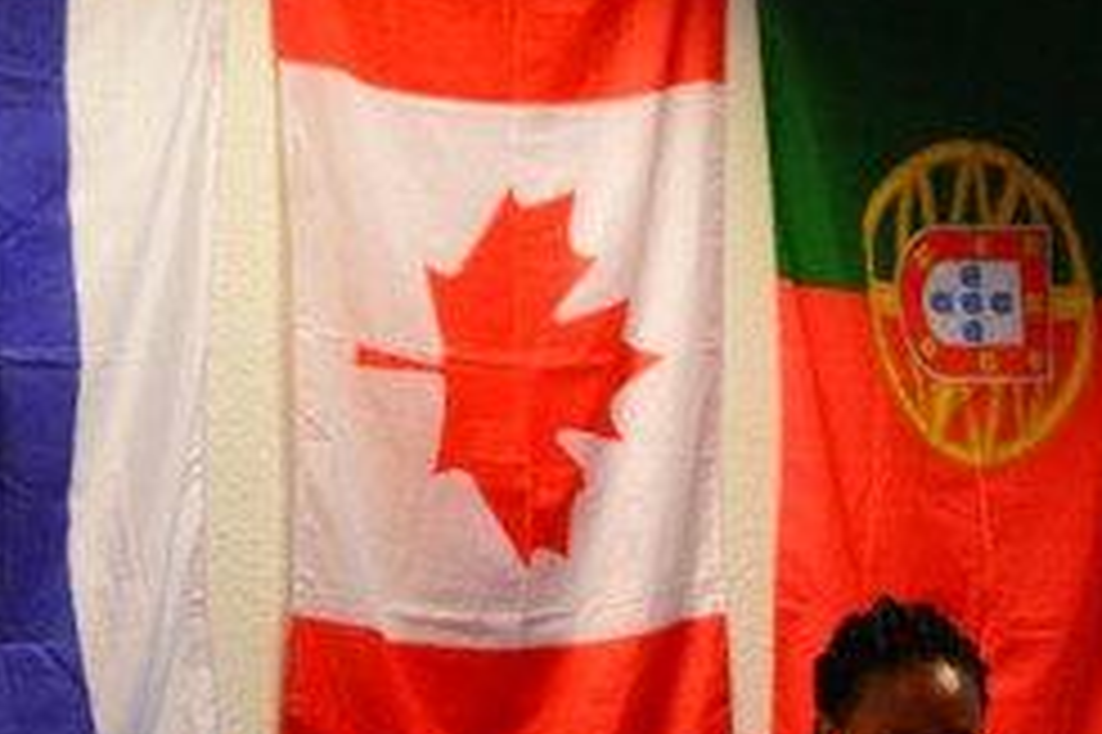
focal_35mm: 219
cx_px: 787
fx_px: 6702
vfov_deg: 6.2
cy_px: 1110
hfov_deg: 9.4
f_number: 1.8
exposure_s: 1/100
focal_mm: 35
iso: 1600
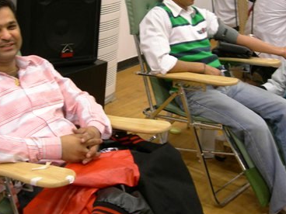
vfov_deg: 22.0
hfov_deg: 29.4
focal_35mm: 66
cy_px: 49
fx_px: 545
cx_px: 125
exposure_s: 1/12.3
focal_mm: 7.8
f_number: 2.8
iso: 50
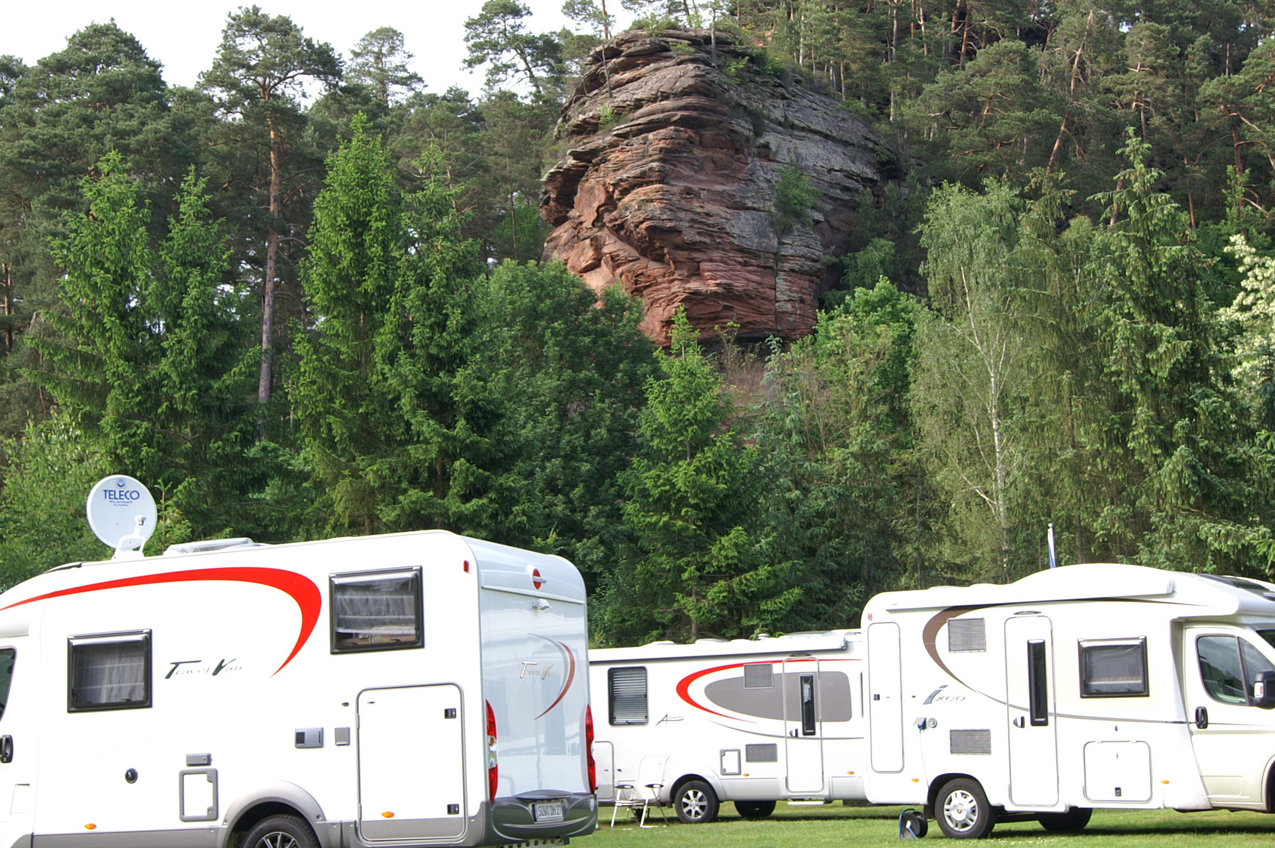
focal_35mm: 55
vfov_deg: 24.6
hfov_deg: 36.3
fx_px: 1946
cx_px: 640
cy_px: 387
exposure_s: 1/90
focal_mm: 26
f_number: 8
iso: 100
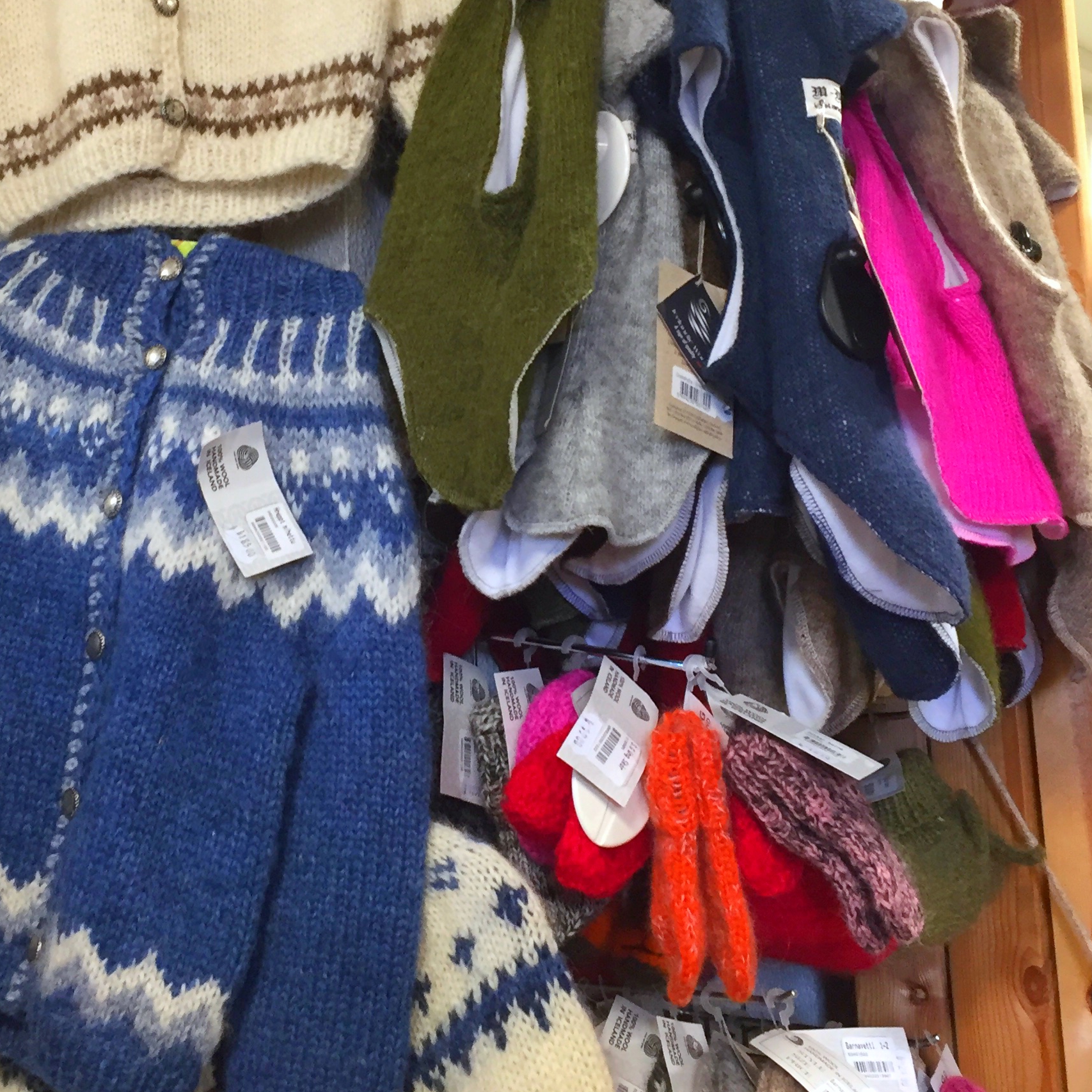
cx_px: 393
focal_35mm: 49
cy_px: 404
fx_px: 1749
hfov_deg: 34.5
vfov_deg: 34.5
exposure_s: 1/33
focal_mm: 4.15
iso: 125
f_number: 2.2
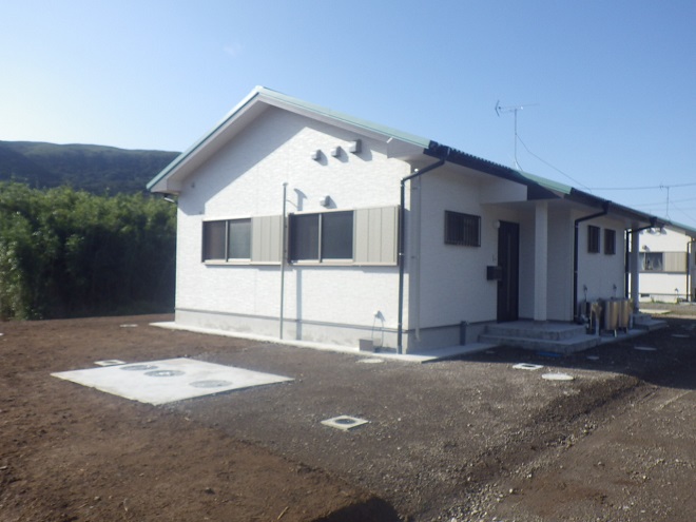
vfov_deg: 49.7
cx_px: 348
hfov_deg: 63.4
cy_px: 261
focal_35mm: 28
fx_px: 563
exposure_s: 1/640
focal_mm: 5
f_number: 4.2
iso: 125
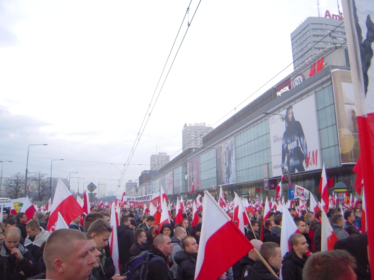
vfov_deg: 45.4
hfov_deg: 58.3
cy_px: 130
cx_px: 196
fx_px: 335
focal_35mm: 31
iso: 400
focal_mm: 5
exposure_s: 1/250
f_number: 2.7
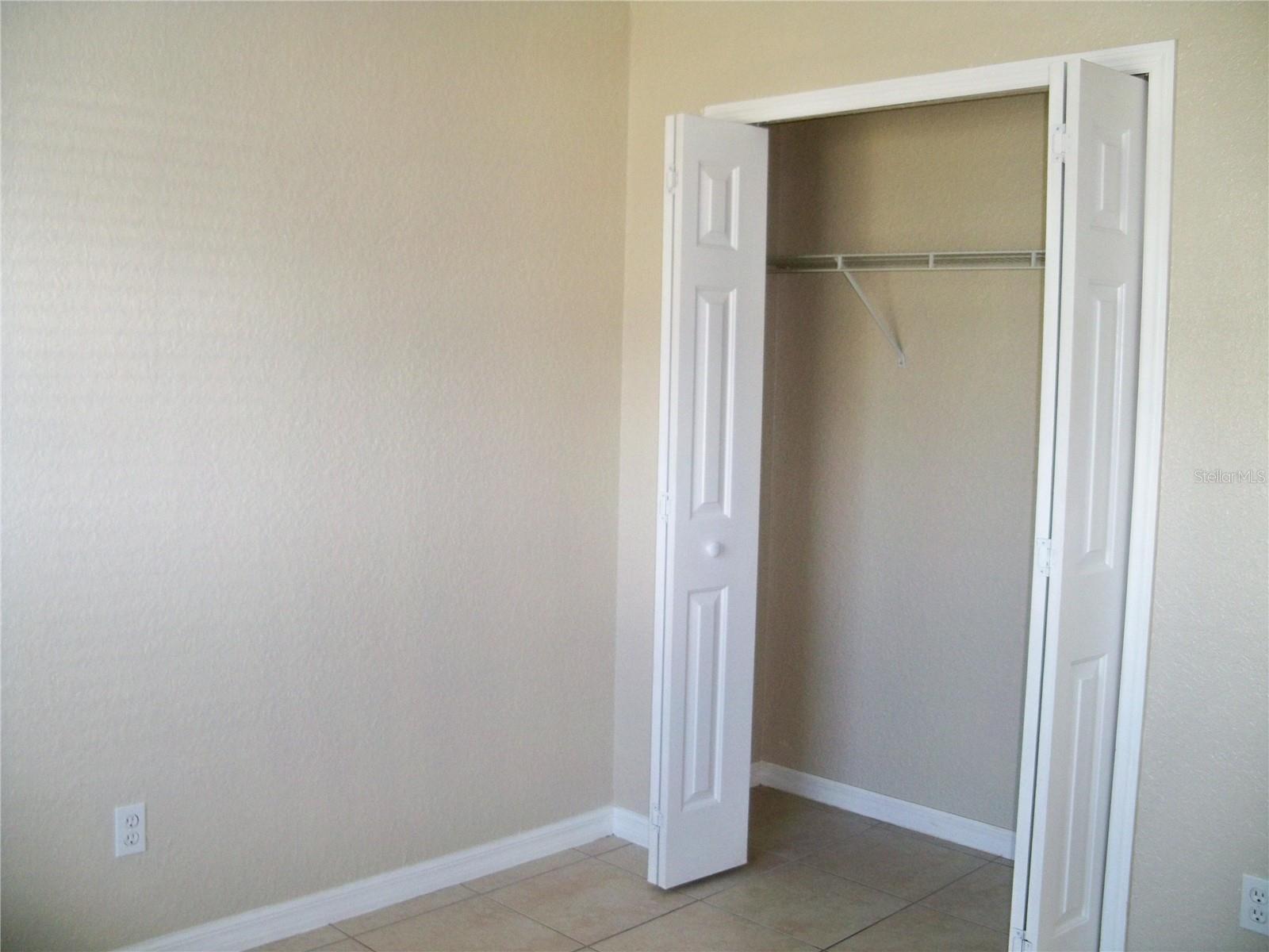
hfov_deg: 52.6
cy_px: 476
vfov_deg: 40.7
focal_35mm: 35
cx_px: 634
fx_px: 1283
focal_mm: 6.2
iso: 200
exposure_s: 1/30
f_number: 3.5
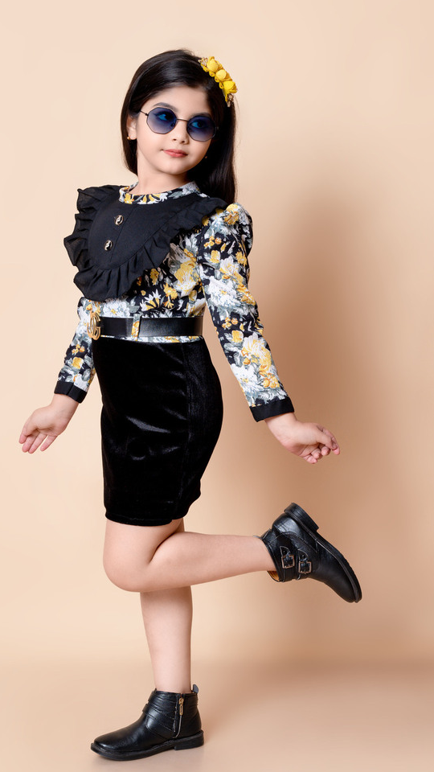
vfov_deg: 29.7
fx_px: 1453
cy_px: 400
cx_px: 252
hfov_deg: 17.0
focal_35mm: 71
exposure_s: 1/160
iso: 250
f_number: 11
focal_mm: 65
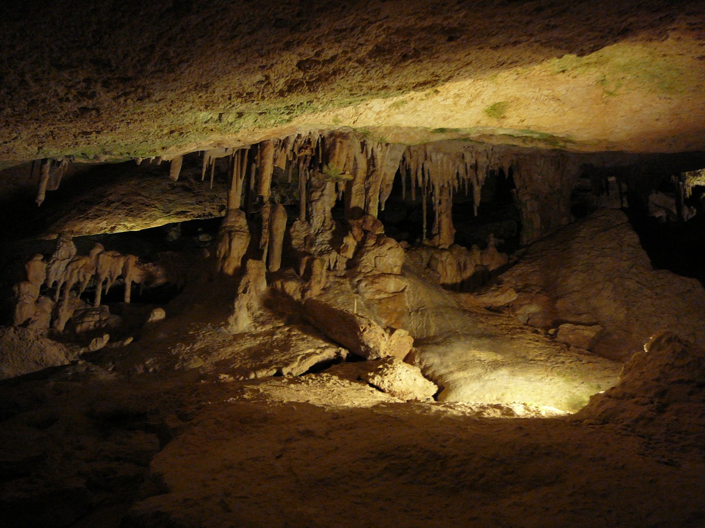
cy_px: 264
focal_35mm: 35
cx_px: 352
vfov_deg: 40.7
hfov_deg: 52.6
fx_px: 713
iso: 200
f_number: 2.8
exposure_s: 1/8
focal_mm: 5.2
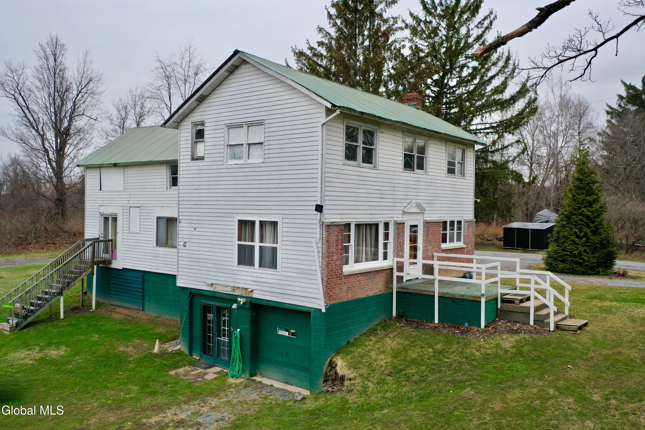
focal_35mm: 28
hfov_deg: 65.5
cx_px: 322
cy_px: 215
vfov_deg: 46.4
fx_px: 502
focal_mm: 10.26
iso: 120
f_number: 2.8
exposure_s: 1/30
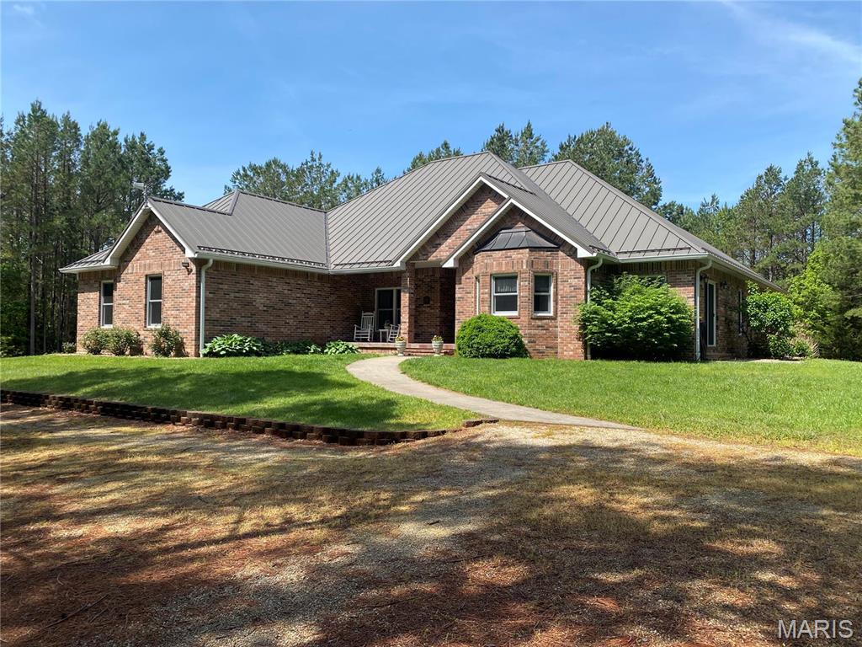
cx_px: 431
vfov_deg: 53.1
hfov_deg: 67.3
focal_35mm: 26
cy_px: 324
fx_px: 647
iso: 32
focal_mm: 4.25
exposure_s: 1/1754
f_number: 1.8
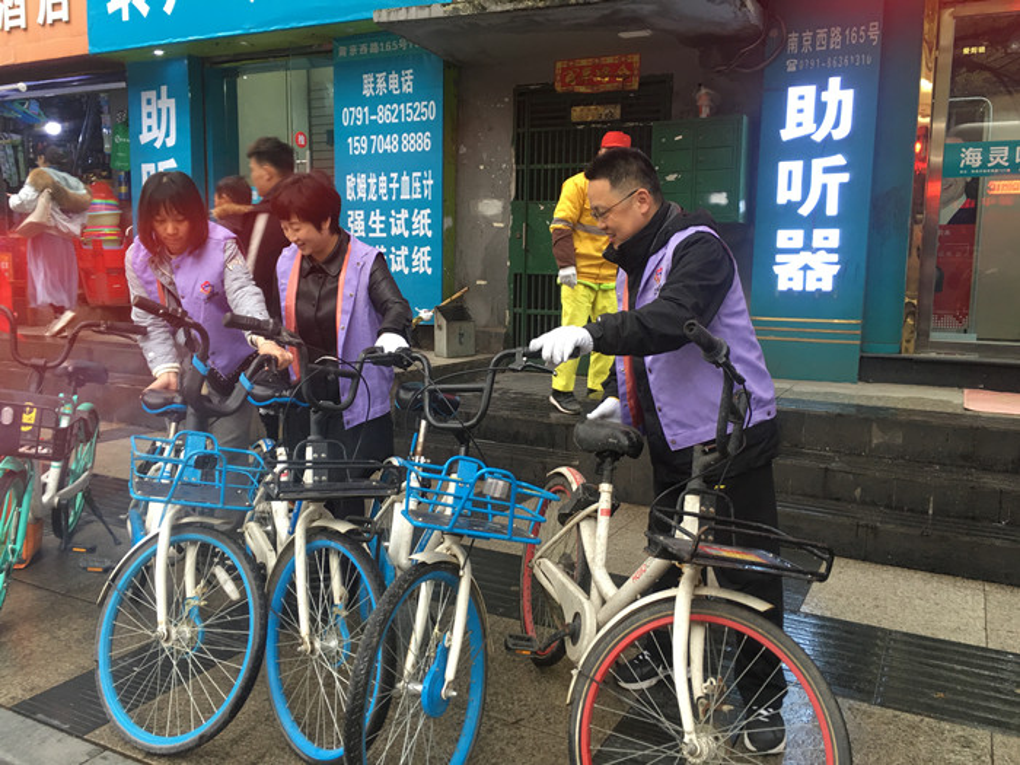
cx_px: 510
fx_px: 855
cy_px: 382
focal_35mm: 29
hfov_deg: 61.7
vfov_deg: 48.2
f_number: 2.2
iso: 32
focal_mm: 4.15
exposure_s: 1/17
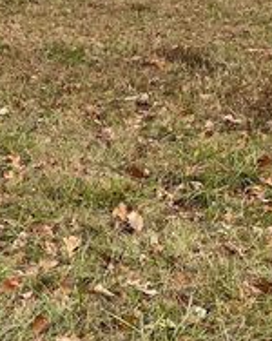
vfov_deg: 21.0
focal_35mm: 90
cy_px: 57
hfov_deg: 15.8
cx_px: -123
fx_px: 907
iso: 50
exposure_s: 1/461
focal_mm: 5.1
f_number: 1.6
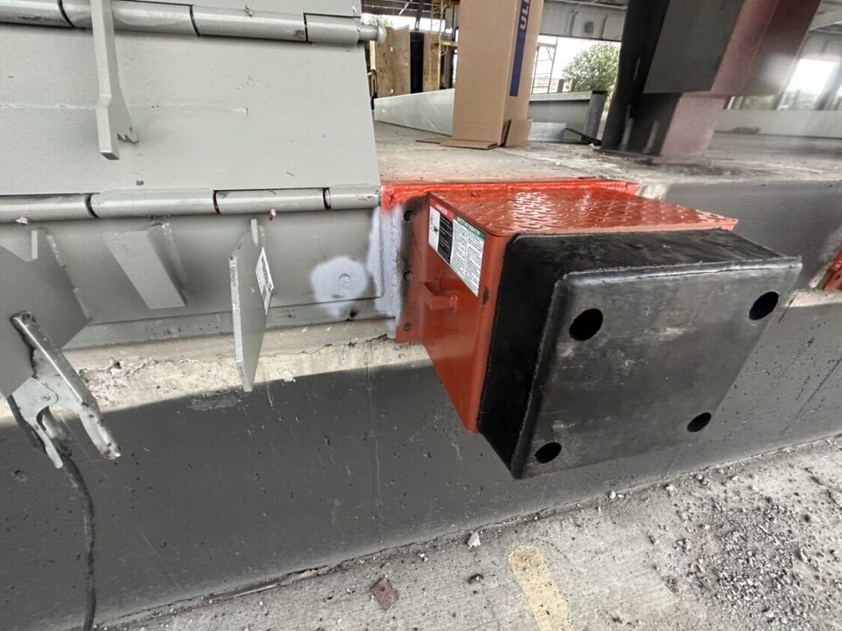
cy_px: 328
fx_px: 365
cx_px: 420
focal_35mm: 15
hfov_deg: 98.2
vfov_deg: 81.7
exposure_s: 1/60
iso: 400
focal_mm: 2.22
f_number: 2.2
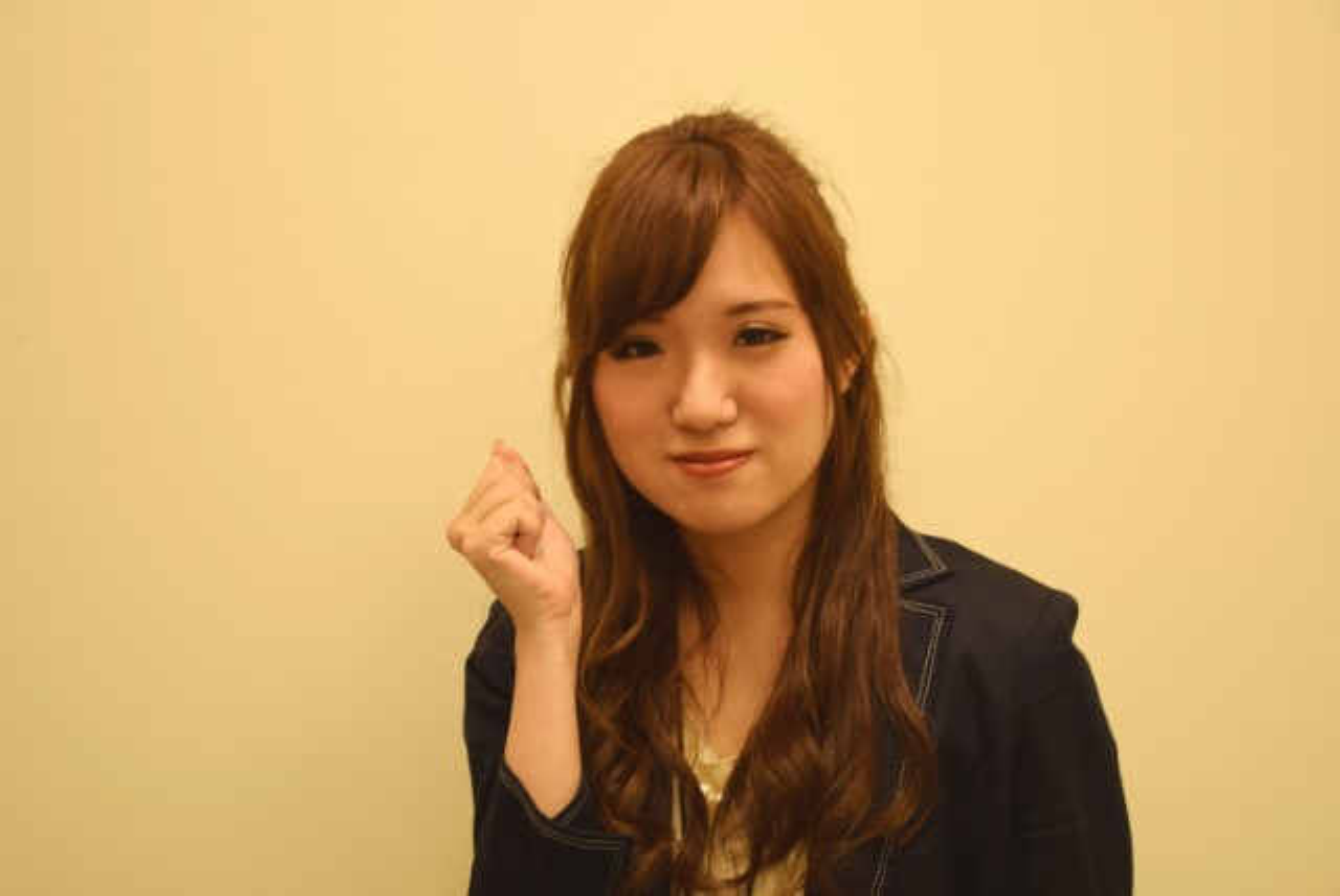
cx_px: 670
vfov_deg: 23.8
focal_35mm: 57
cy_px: 448
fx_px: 2124
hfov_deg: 35.0
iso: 100
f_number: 4.2
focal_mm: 38
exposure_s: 1/25
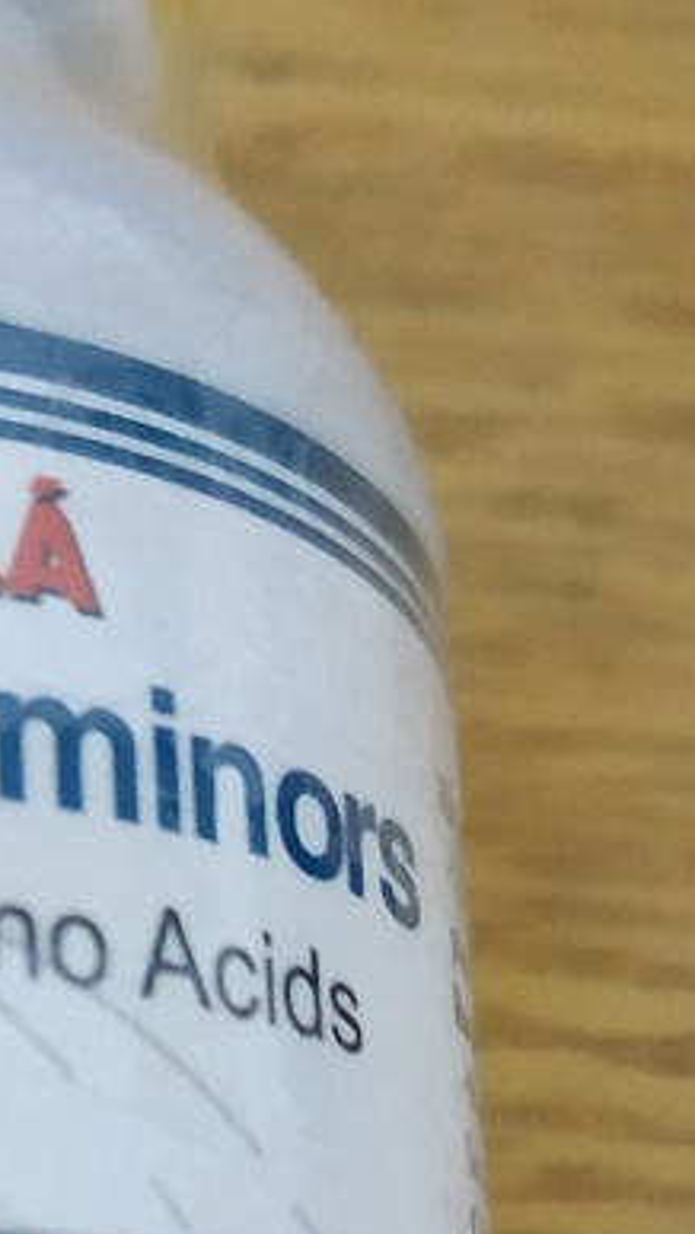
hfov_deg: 12.8
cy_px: 1513
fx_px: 2945
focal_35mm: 90
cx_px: -354
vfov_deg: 21.8
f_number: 1.9
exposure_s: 1/20
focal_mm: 3.94
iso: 1000
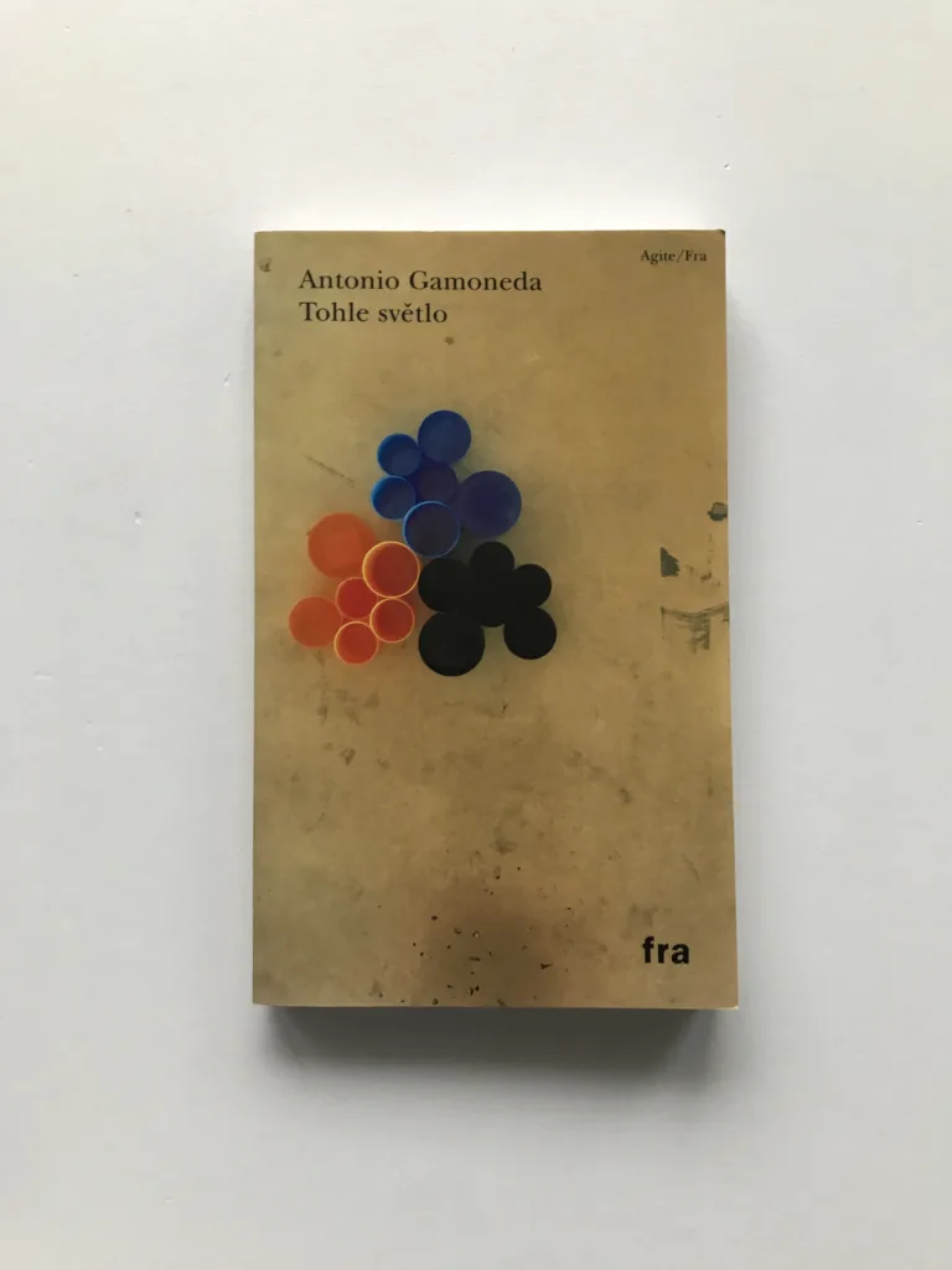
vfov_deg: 63.4
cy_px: 635
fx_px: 1027
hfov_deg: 49.7
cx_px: 476
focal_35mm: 28
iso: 32
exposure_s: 1/25
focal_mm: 3.99
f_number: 1.8
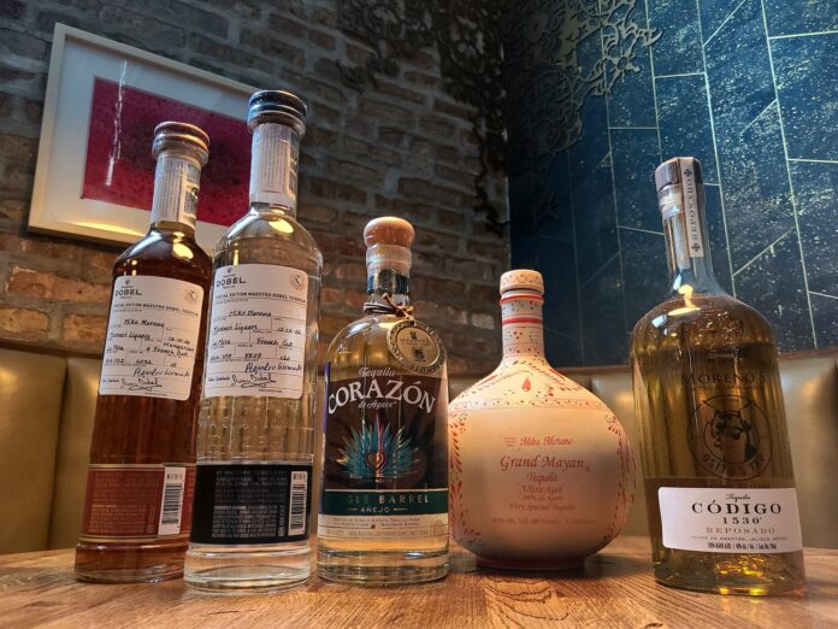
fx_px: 629
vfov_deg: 53.1
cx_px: 419
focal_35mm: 26
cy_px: 314
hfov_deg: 67.3
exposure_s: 1/24
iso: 500
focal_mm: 5.4
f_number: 1.8
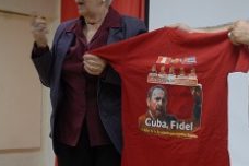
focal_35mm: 94
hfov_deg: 21.4
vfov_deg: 14.5
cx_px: 211
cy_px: 52
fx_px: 649
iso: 800
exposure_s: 1/60
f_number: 5
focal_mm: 35
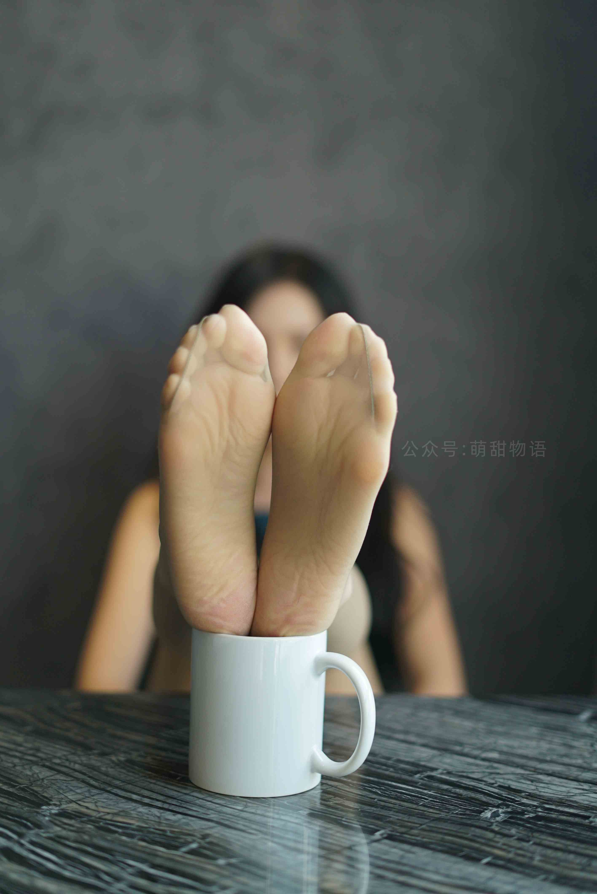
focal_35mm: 50
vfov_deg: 39.6
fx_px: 1242
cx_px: 298
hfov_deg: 27.0
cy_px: 447
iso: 400
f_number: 2
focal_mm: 50
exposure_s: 1/500
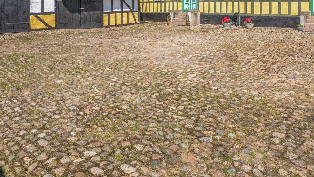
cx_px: 183
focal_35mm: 33
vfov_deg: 33.2
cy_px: 9
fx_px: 275
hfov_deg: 59.2
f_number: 8
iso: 100
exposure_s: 1/5000
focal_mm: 16
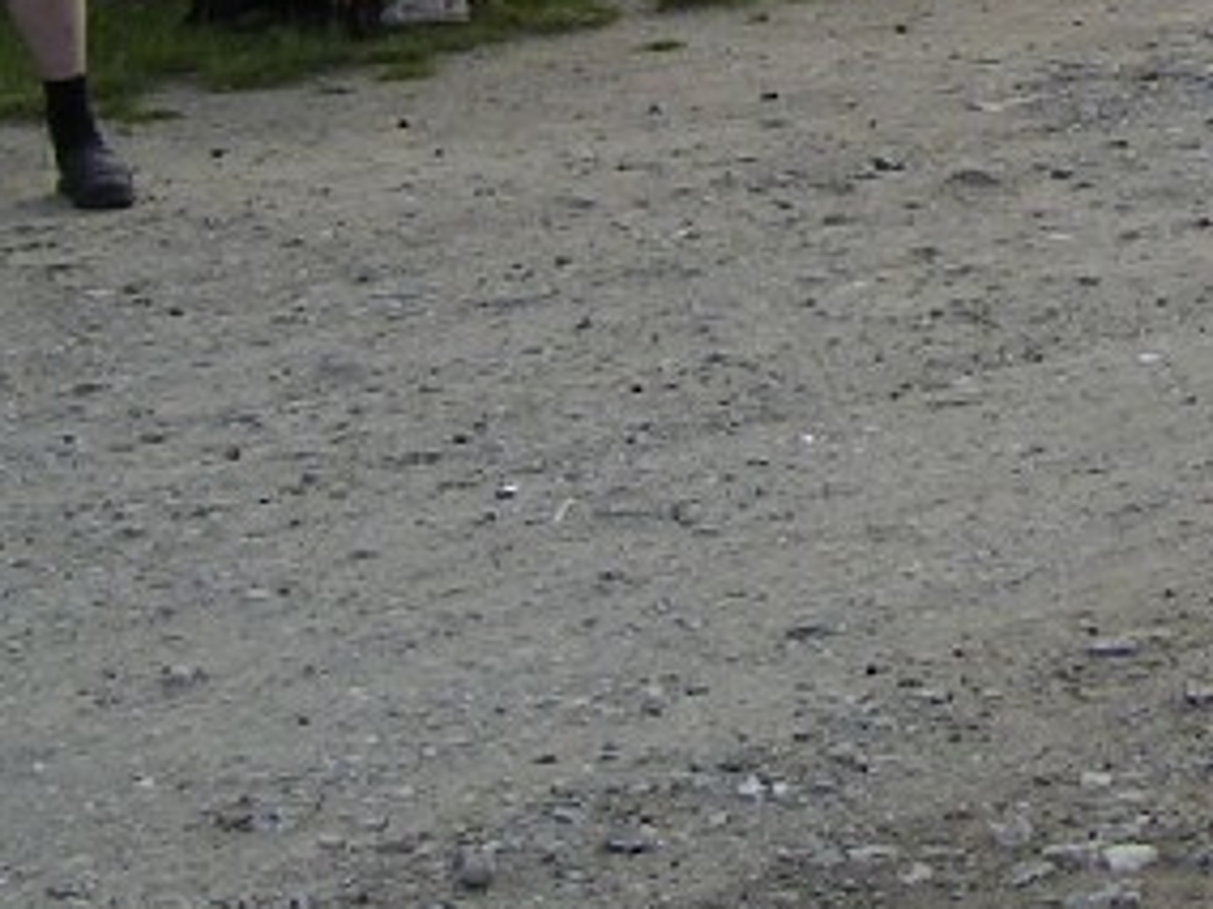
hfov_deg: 14.3
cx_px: 1768
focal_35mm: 130
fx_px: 4555
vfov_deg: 11.2
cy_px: -196
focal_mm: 5.6
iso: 50
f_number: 4.8
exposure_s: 1/391
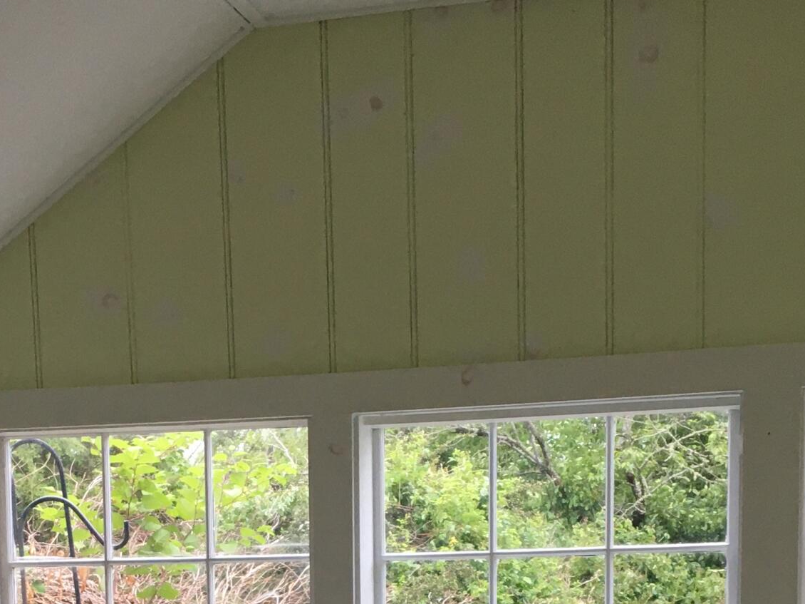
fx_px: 1790
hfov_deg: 25.2
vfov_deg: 18.1
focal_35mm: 77
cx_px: 254
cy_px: 745
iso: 64
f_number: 2.2
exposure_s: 1/30
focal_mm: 4.15
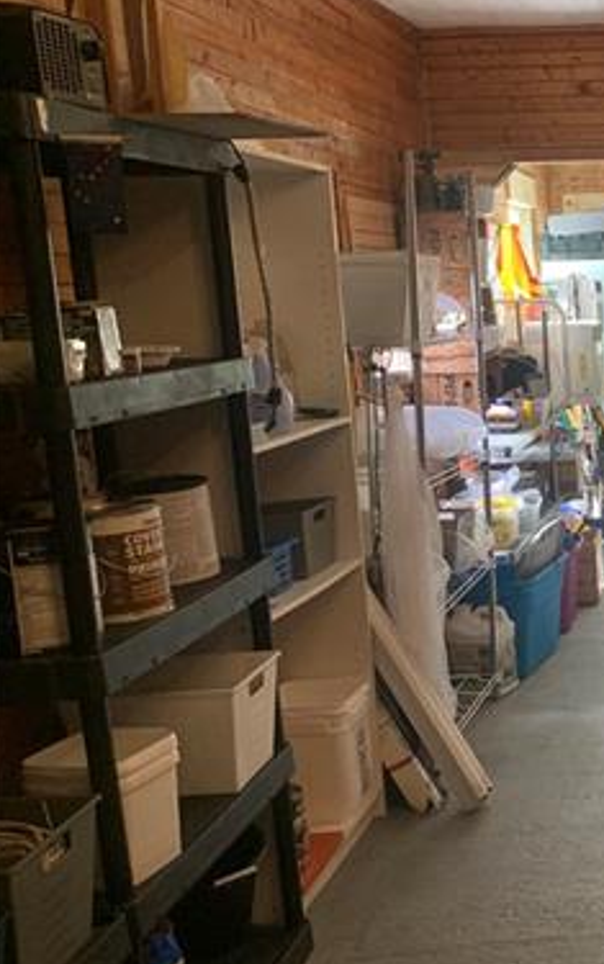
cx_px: 807
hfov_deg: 23.8
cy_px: 512
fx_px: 1235
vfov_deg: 42.6
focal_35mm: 47
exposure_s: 1/60
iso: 125
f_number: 1.8
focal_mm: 4.25
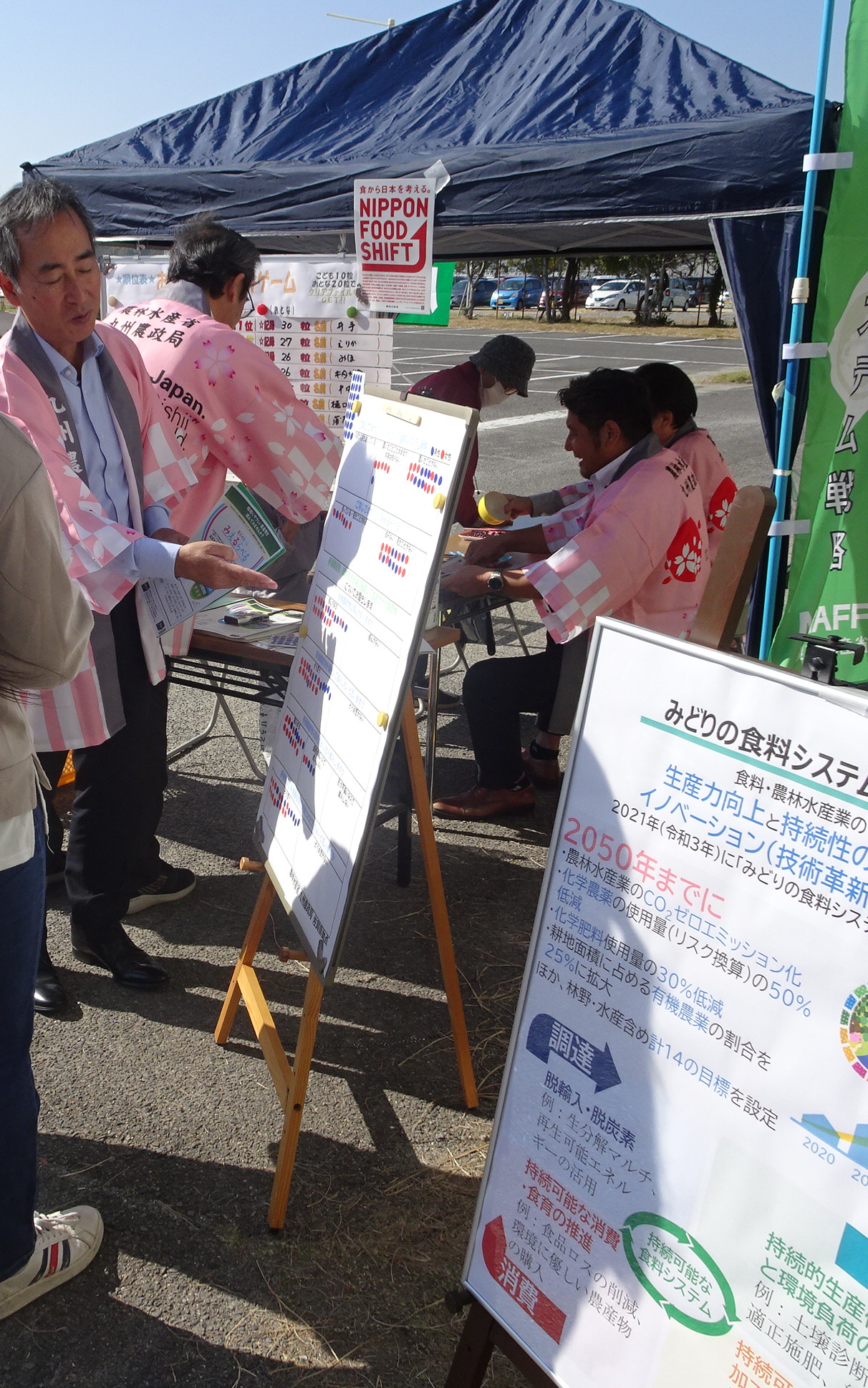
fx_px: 1287
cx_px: 228
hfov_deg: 36.5
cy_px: 693
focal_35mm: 34
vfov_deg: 56.7
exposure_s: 1/800
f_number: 4
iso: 80
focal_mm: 4.1
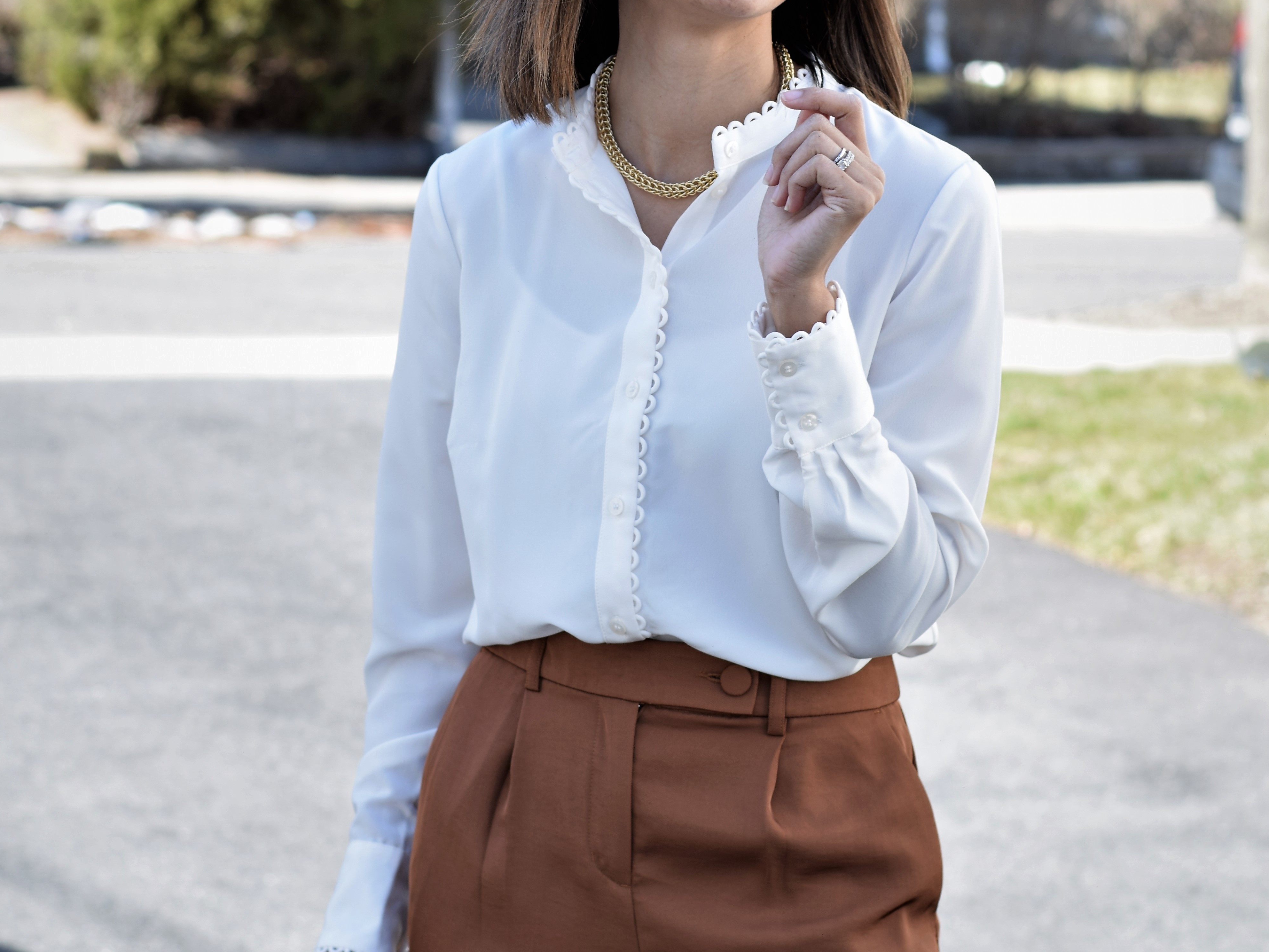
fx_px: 3996
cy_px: 267
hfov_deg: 18.0
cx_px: 632
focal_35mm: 109
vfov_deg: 13.5
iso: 100
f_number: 3.5
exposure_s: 1/200
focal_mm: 50
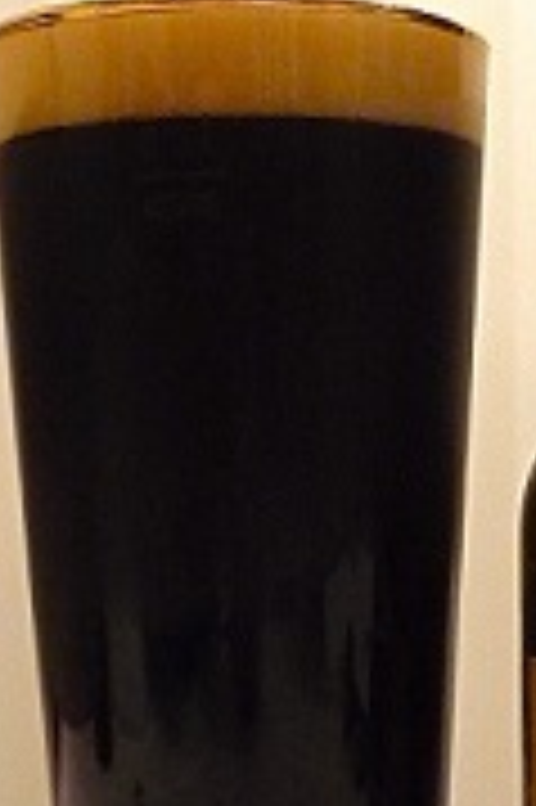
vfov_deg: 23.1
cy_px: 513
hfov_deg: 15.4
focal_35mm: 88
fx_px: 1969
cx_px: 448
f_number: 2.8
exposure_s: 1/25
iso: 400
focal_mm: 5.5
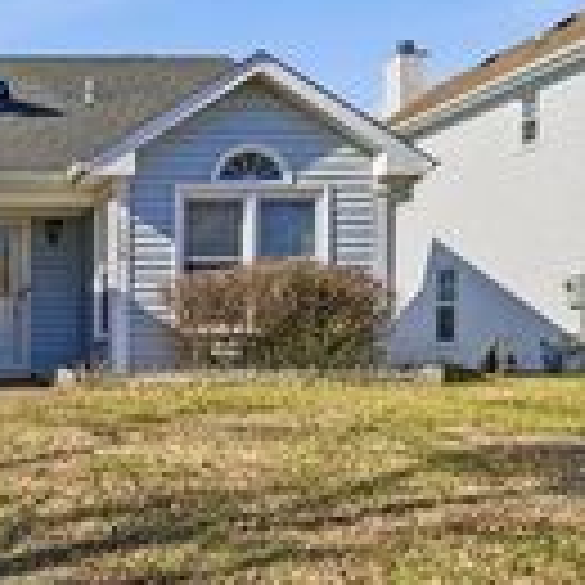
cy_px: 358
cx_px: -68
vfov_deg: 34.5
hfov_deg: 30.7
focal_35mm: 49
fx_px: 937
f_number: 8
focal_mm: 10
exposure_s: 1/1600
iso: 100
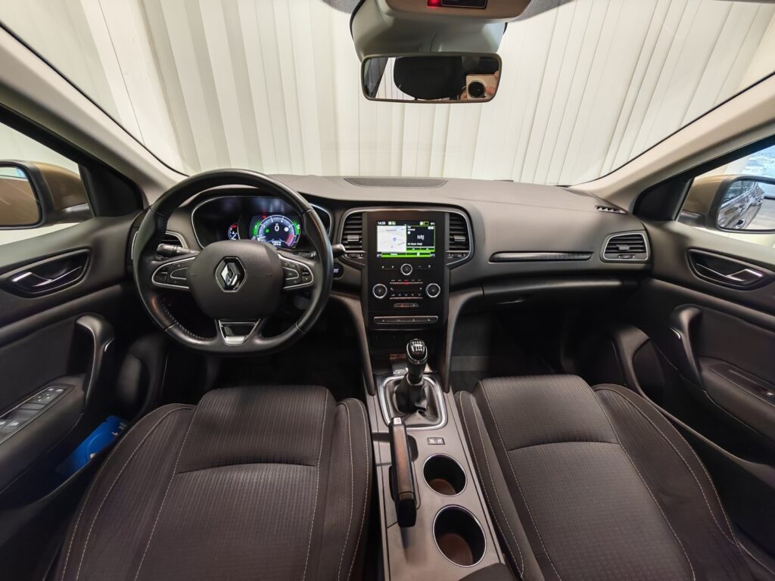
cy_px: 290
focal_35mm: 13
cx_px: 388
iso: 250
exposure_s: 1/33
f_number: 2
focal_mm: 1.82
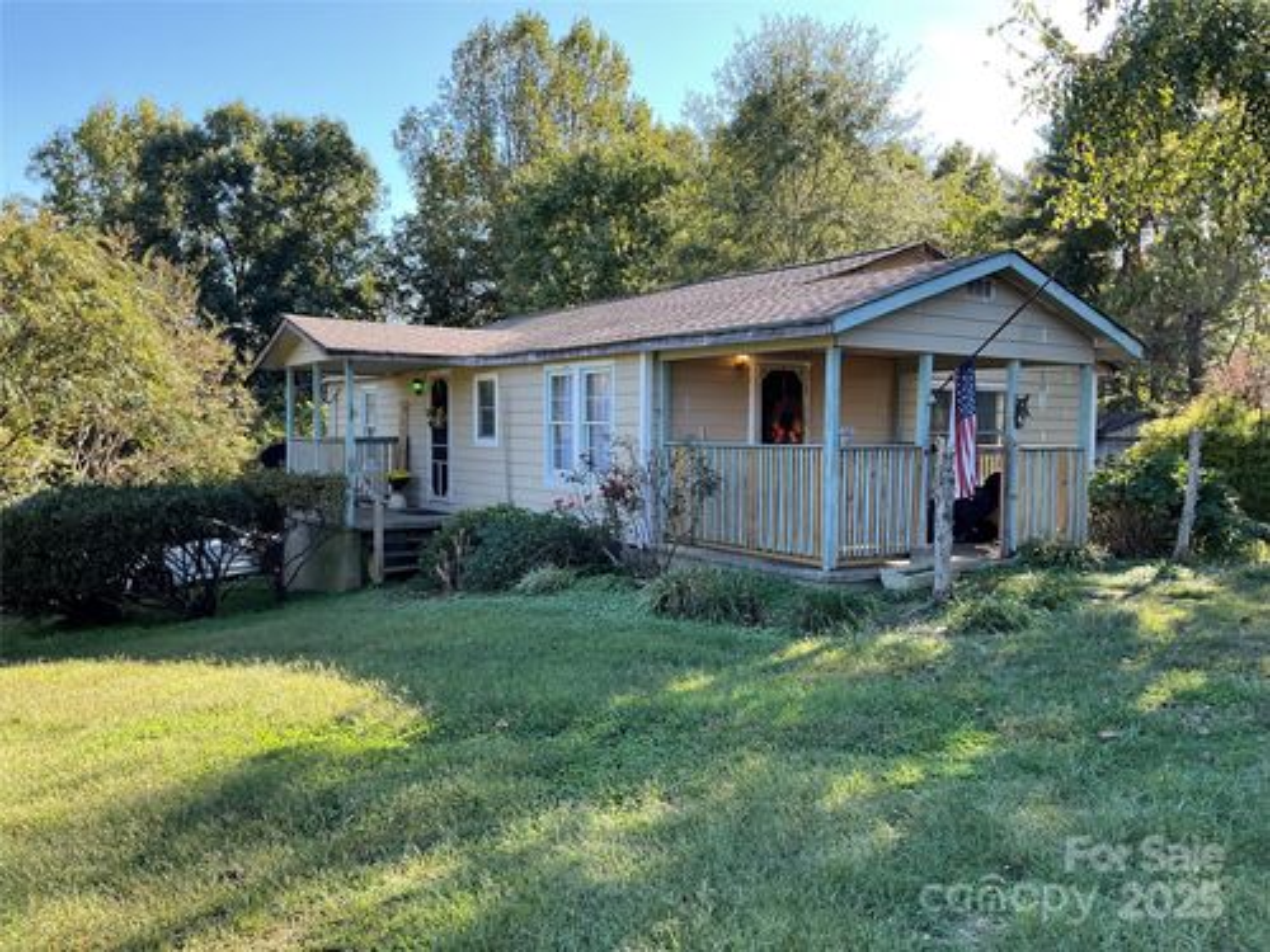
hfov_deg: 61.7
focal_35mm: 29
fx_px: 1064
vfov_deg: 48.2
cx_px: 635
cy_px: 476
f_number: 1.8
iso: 16
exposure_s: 1/190
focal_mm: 3
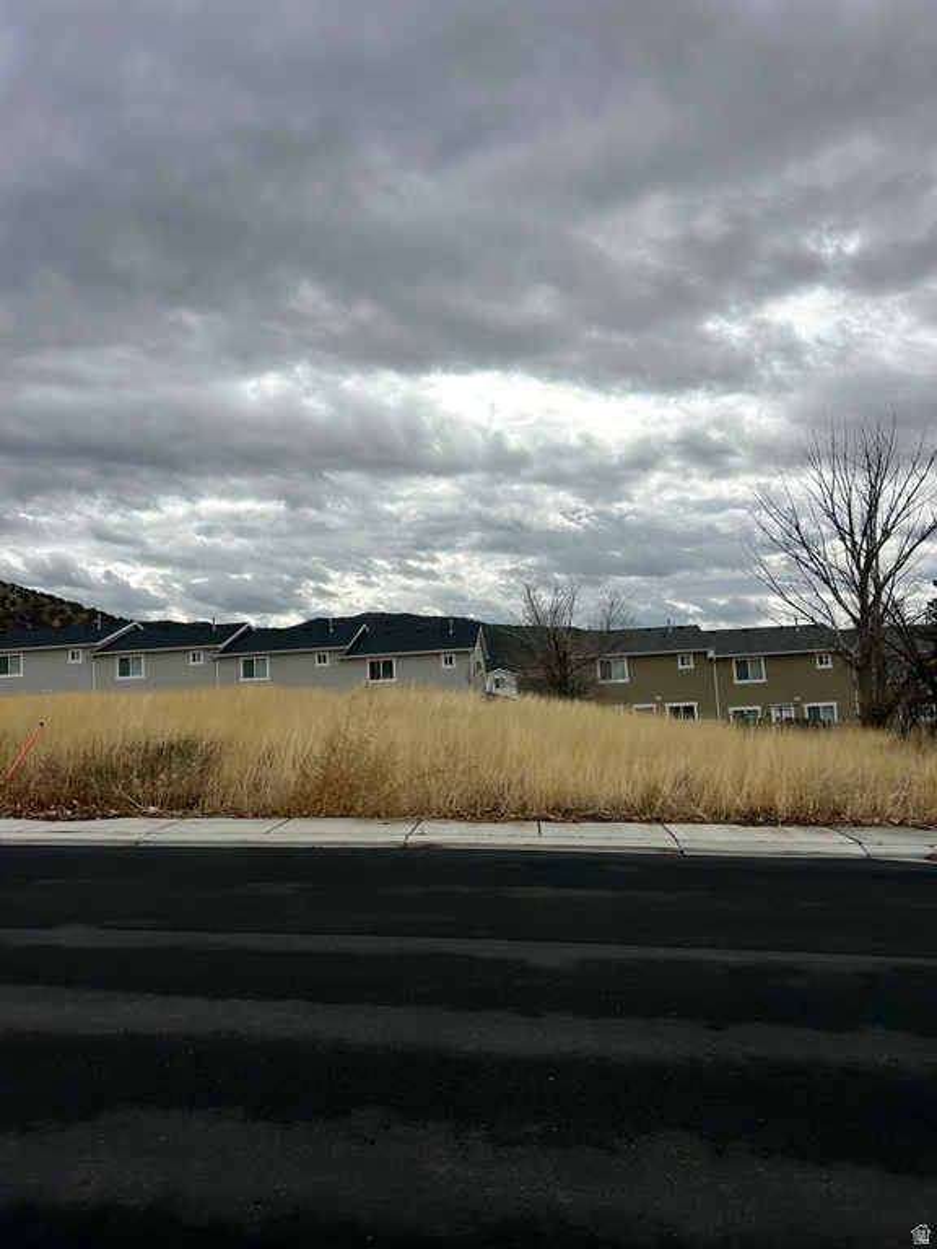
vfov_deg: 67.3
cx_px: 468
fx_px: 938
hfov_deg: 53.1
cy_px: 624
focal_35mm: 26
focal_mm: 5.7
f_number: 1.5
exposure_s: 1/10309
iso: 50
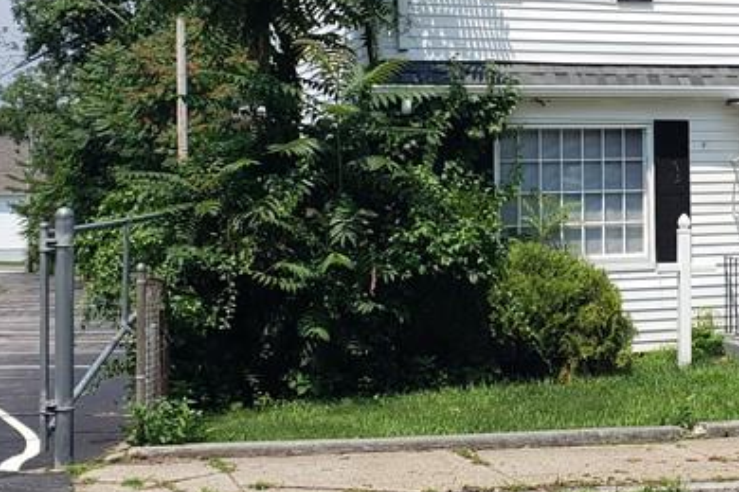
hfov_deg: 27.2
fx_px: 1457
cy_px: 123
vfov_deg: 19.1
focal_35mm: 71
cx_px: 692
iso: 50
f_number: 2.4
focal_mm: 4.3
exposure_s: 1/1445
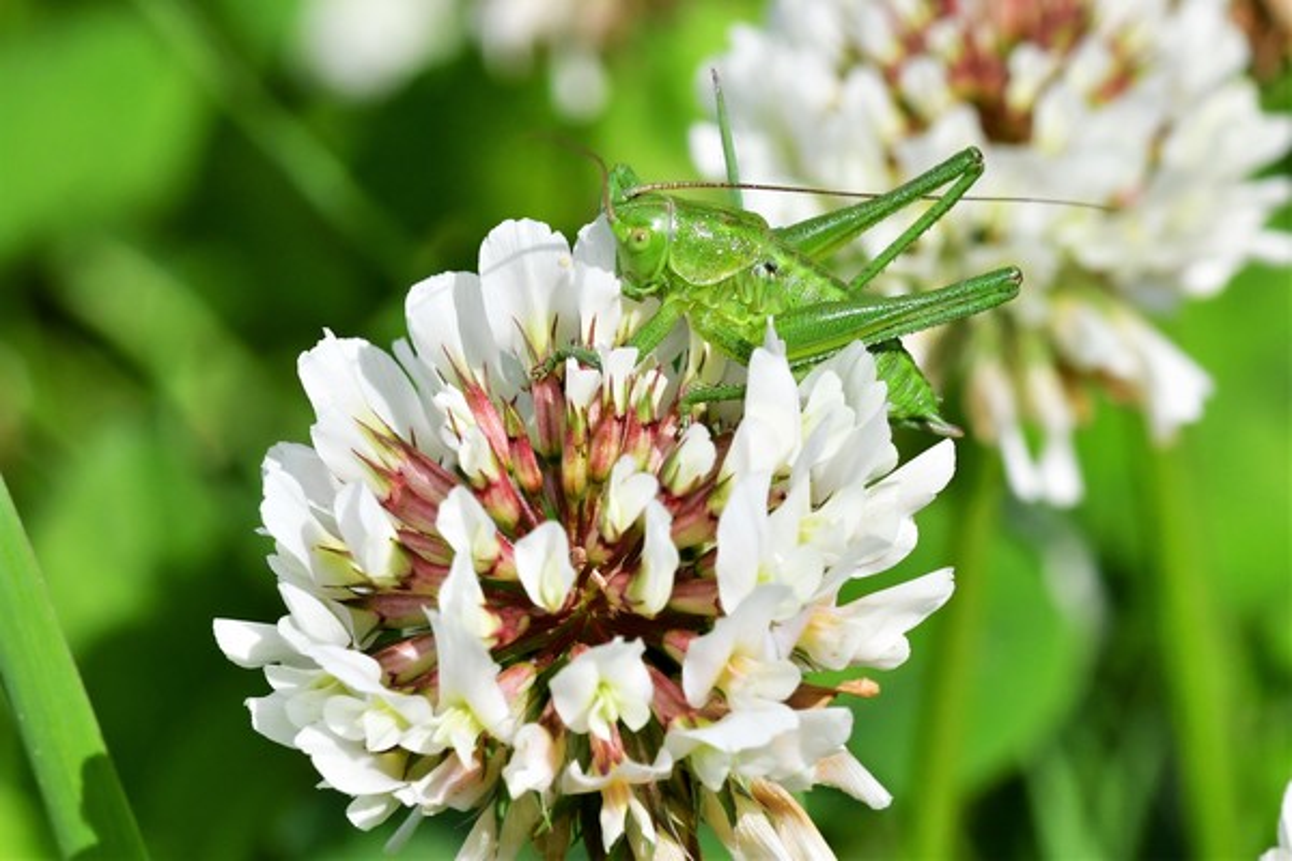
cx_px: 646
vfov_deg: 8.7
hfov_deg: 13.0
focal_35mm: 158
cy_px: 430
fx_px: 5652
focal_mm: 105
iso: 800
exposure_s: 1/1600
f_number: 16
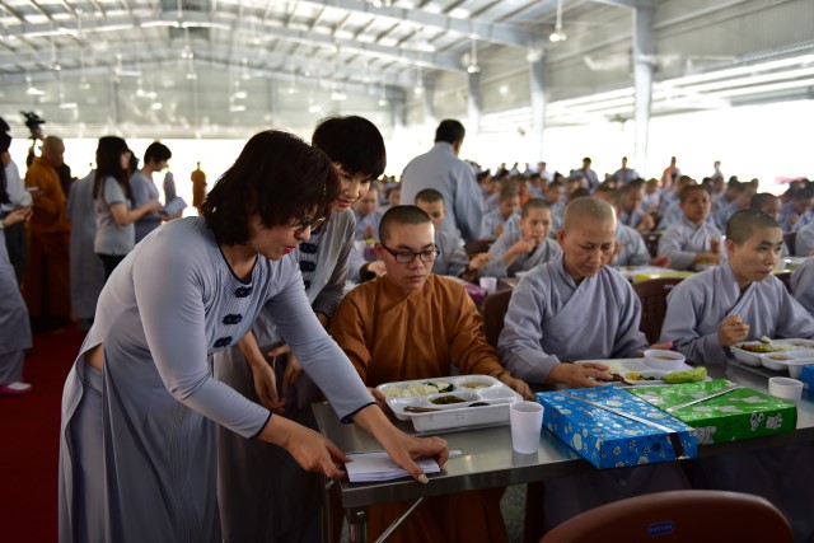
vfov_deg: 42.3
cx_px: 407
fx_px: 701
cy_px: 272
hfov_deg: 60.3
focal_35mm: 31
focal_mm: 31
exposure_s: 1/125
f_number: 2.8
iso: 320
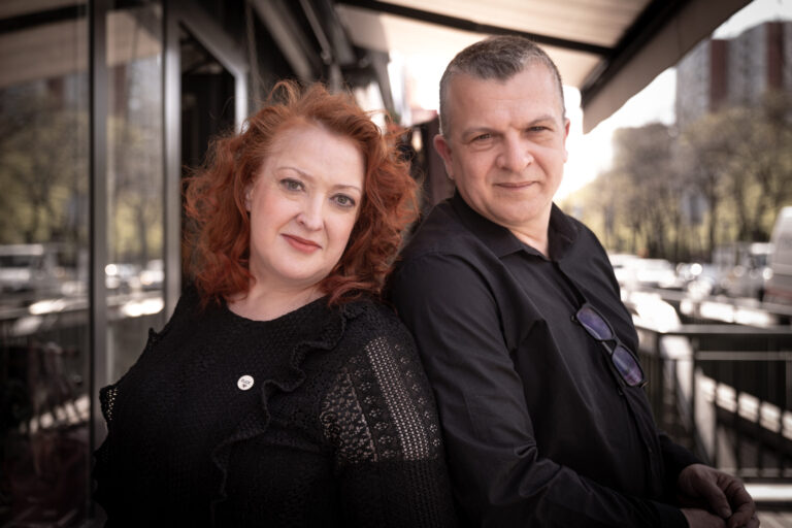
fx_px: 902
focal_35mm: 41
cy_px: 264
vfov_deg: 32.6
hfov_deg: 47.4
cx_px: 396
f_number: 2.8
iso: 250
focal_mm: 41
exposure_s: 1/400
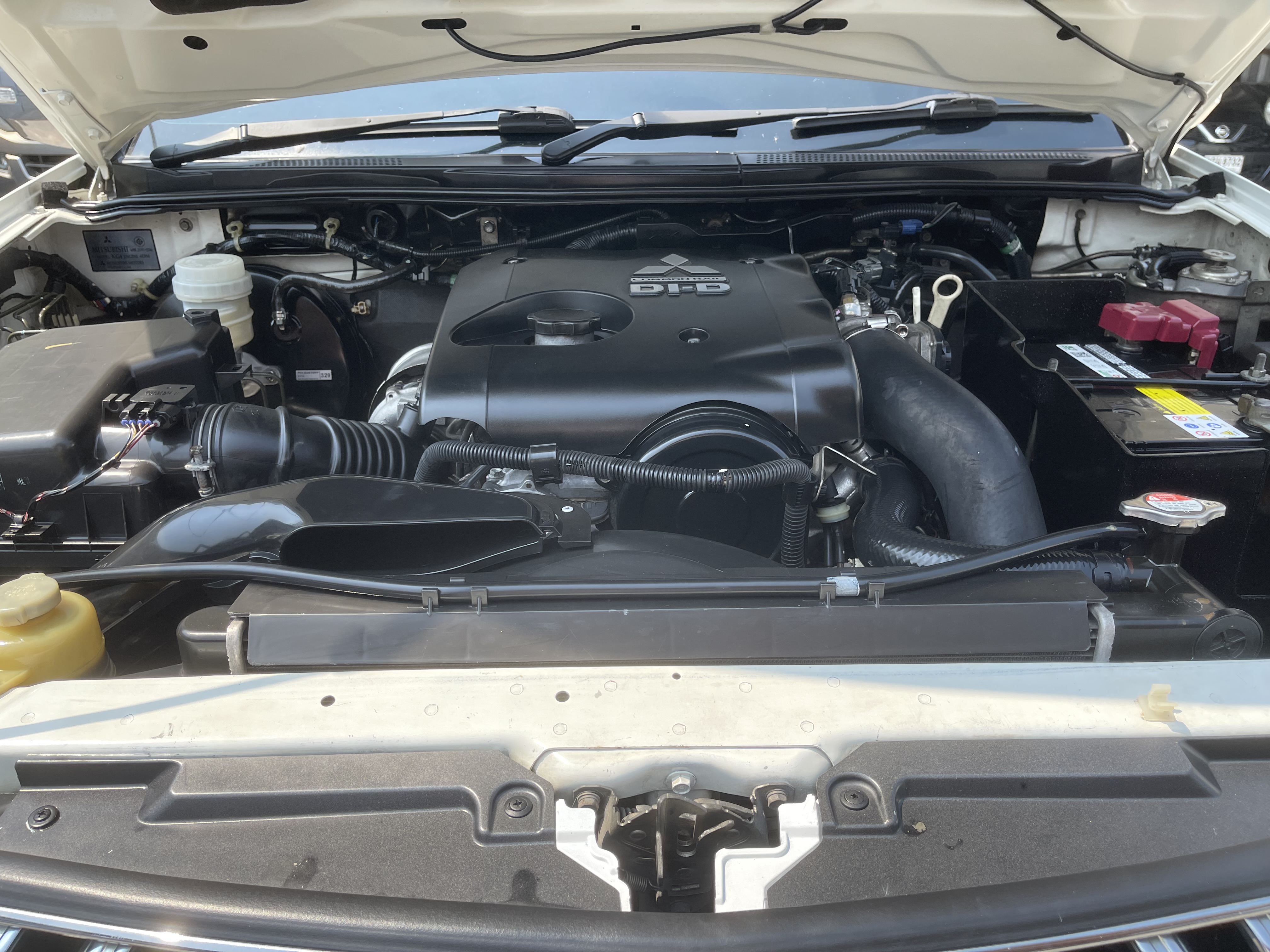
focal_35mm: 25
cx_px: 635
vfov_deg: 54.9
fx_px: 917
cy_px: 476
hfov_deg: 69.4
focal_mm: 5.1
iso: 32
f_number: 1.6
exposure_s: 1/916
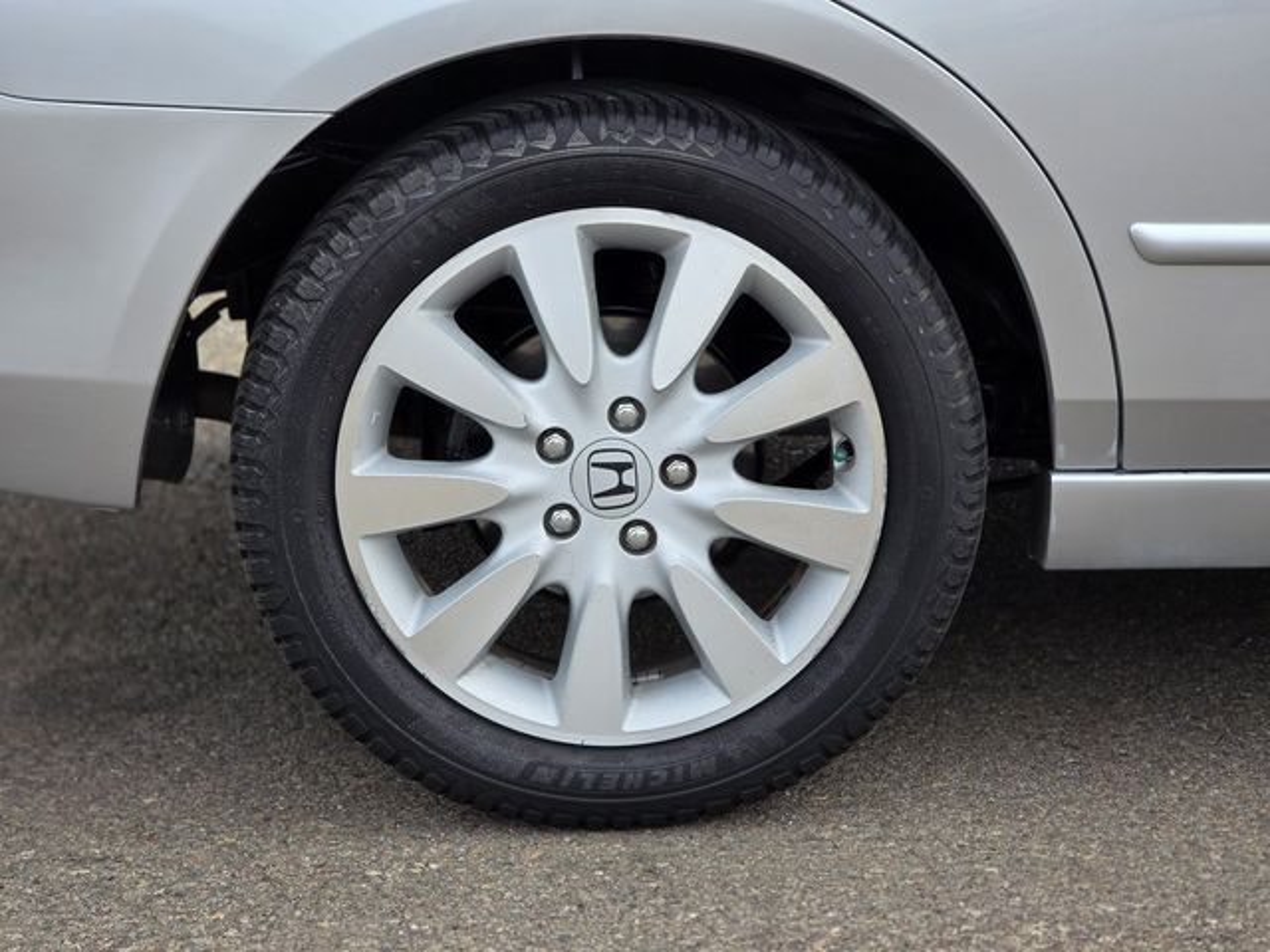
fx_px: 4219
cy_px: 476
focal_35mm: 115
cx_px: 635
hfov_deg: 17.1
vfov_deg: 12.9
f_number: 3.4
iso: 64
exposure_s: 1/308
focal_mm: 18.6
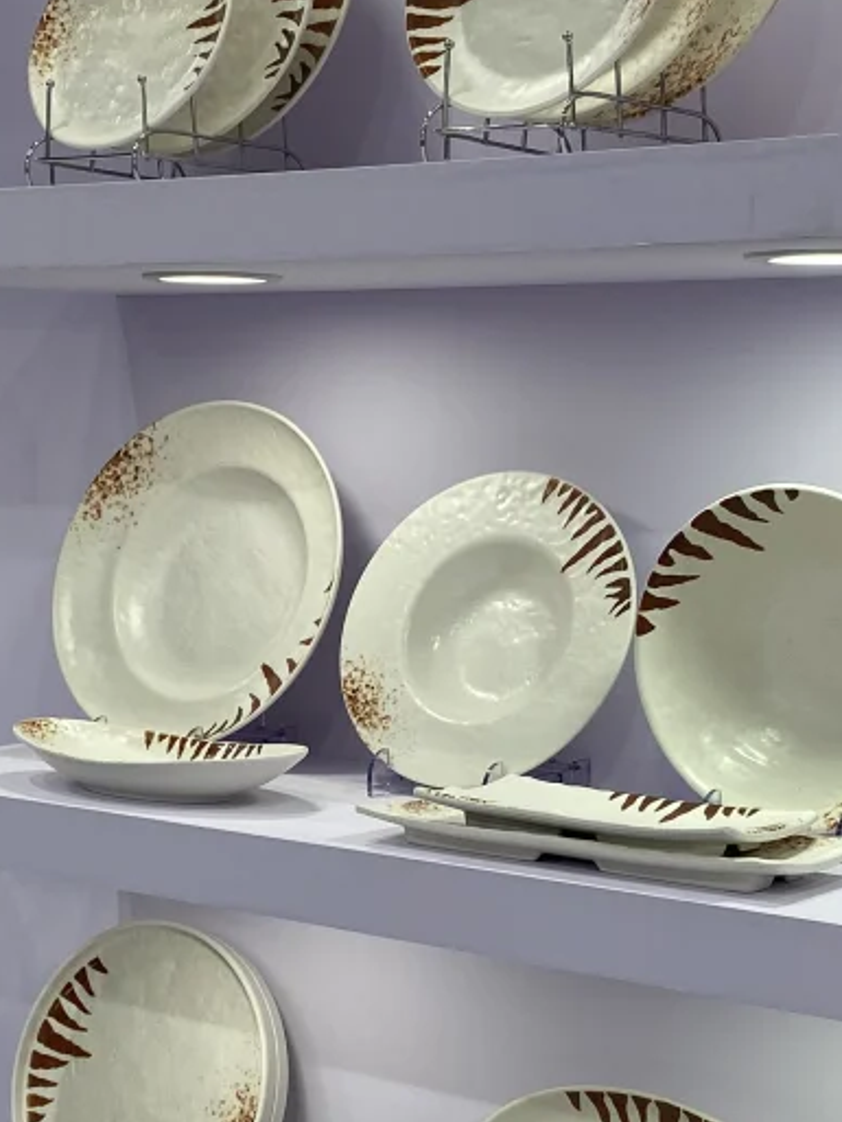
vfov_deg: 26.5
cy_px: 739
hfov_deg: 20.1
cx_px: 330
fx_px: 2367
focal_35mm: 73
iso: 32
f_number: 1.8
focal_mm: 4.25
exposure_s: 1/165
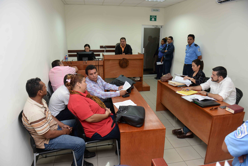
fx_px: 165
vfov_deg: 53.2
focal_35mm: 24
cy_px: 83
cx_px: 124
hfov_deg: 73.7
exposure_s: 1/80
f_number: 4
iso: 800
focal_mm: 24
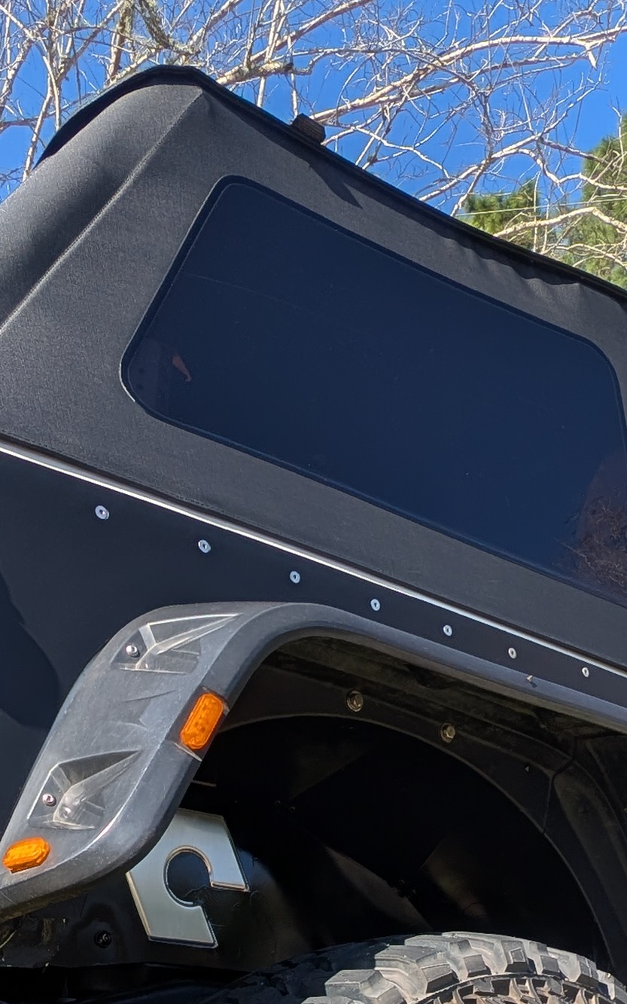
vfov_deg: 42.4
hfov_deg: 32.6
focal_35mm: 39
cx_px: 229
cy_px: 1038
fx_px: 1066
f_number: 1.95
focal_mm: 2.23
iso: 37
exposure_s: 1/856
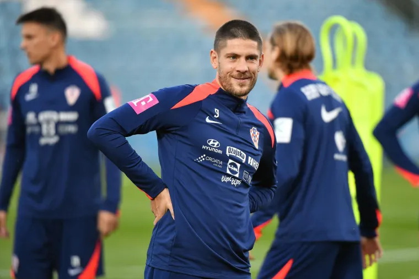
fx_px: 4423
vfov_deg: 3.6
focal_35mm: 380
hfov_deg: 5.4
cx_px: 210
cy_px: 140
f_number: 4
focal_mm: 380
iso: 2500
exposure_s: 1/800
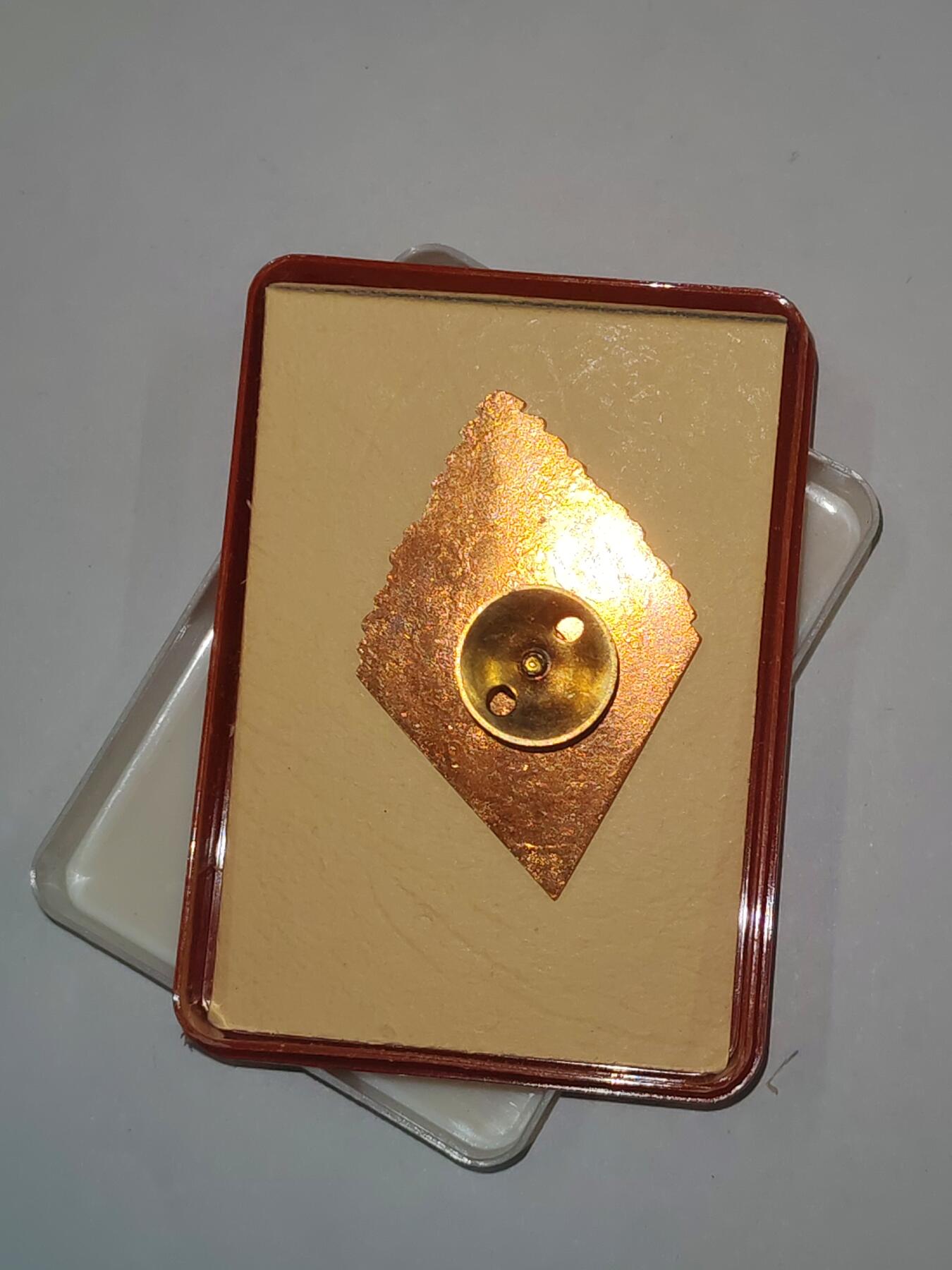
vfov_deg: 28.6
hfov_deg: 21.6
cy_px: 635
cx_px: 476
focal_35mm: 68
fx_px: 2493
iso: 50
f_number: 1.95
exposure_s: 1/100
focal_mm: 5.52
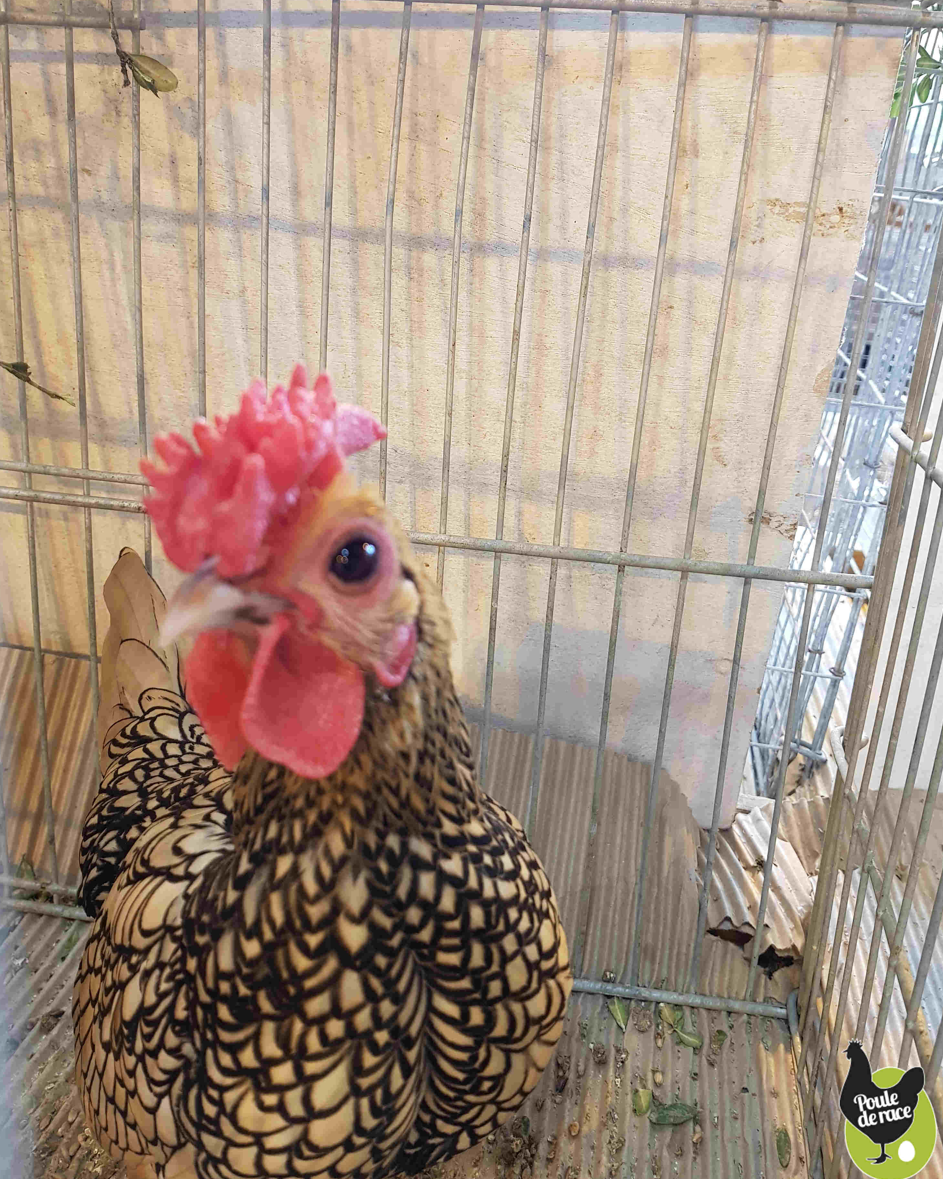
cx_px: 478
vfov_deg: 62.2
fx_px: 977
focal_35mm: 28
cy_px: 556
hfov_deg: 51.5
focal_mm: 4.2
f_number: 1.7
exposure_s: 1/50
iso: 160
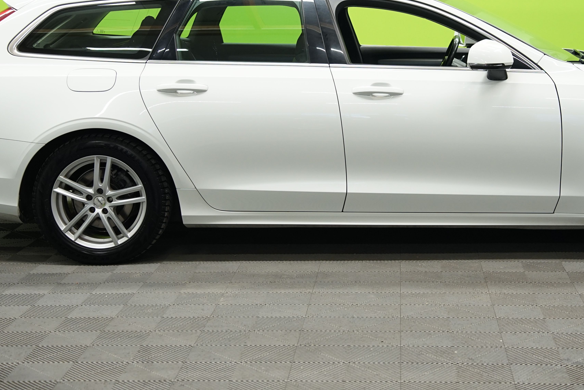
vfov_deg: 18.4
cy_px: 132
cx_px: 377
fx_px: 1200
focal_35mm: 74
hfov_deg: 27.2
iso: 640
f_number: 3.2
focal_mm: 42
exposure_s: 1/50
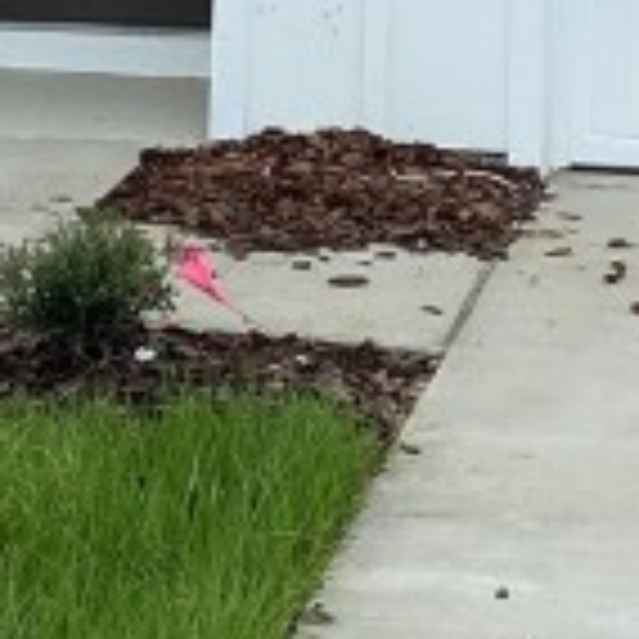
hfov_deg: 10.5
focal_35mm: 166
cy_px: -590
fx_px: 3467
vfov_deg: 9.9
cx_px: 414
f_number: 1.8
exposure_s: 1/2141
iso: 32
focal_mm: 4.25
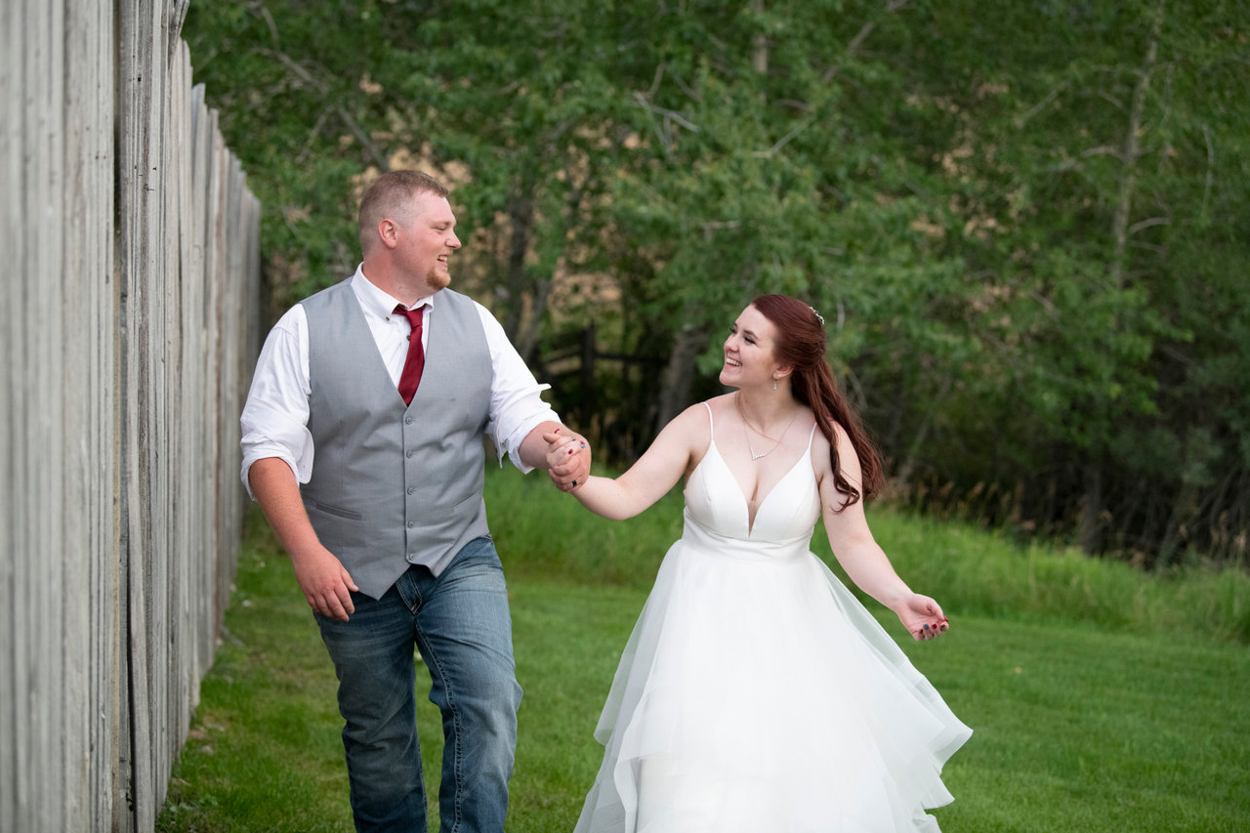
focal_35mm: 73
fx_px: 2534
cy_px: 418
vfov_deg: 18.7
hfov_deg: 27.7
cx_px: 625
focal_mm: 72
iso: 1600
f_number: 3.3
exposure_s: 1/750
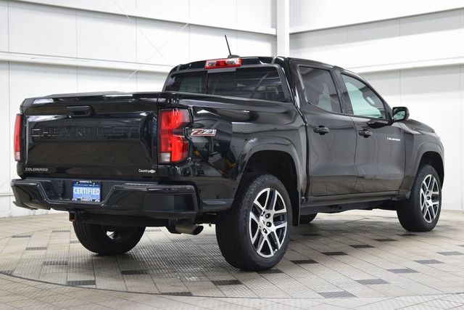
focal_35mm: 60
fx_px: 773
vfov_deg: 22.6
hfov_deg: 33.4
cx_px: 232
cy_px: 155
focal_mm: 40
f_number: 6.3
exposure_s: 1/15
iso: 800
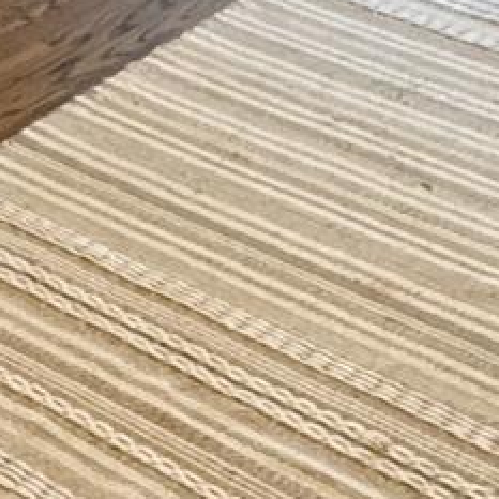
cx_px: -9
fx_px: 1778
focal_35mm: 109
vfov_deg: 14.8
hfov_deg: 15.7
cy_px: -251
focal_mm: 2.22
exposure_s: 1/60
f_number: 2.2
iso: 500
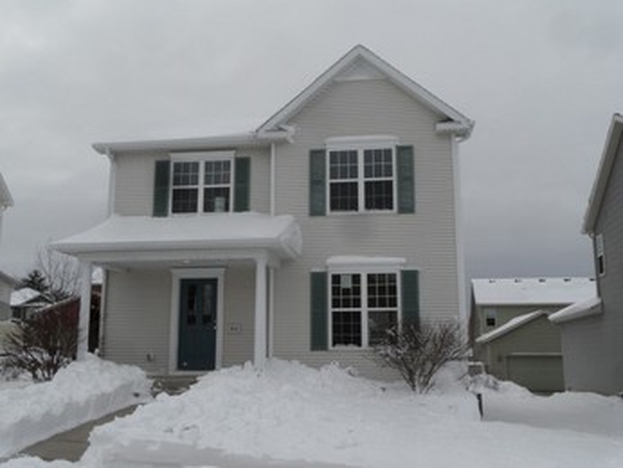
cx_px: 312
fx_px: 576
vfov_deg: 44.2
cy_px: 234
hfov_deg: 56.8
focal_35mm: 32
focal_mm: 5.3
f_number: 5
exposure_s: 1/350
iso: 80
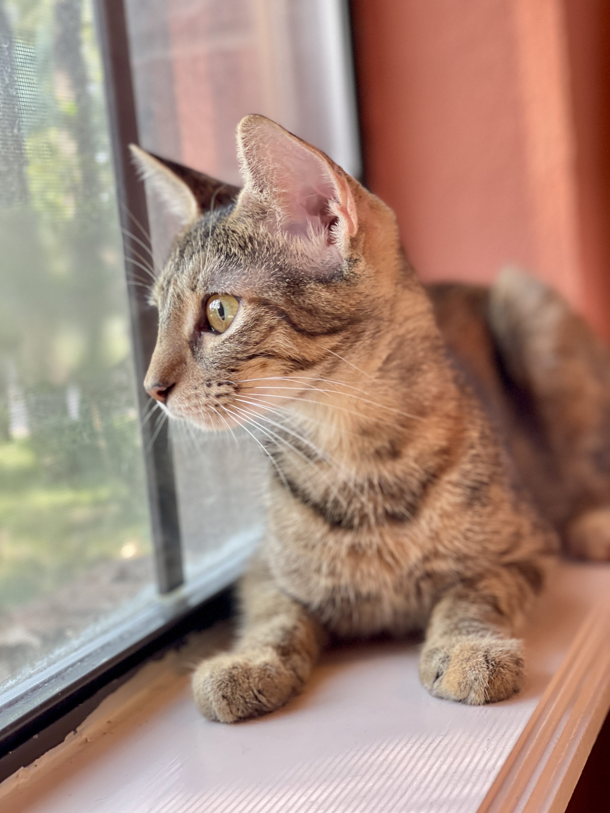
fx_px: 1504
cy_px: 406
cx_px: 305
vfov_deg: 30.3
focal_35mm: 64
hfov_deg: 22.9
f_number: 2.2
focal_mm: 7.5
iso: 250
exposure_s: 1/71
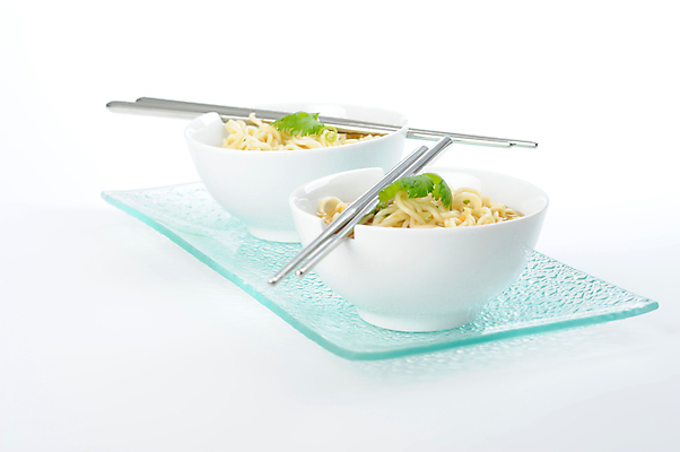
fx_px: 1981
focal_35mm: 105
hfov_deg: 19.5
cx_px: 340
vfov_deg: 13.0
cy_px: 226
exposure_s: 1/160
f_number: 10
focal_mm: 105
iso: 200
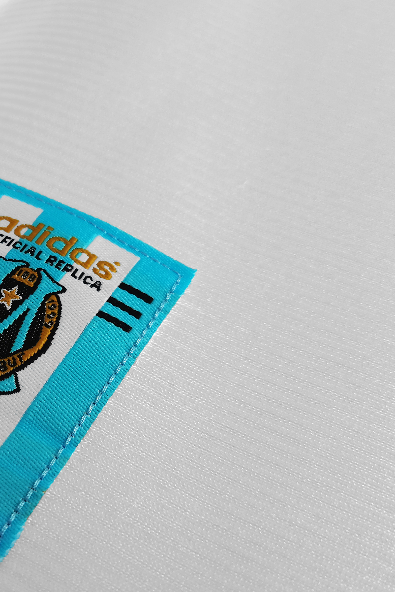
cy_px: 308
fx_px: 872
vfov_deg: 37.5
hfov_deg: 24.3
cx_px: -5
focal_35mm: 53
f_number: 1.8
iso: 160
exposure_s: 1/100
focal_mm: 5.58
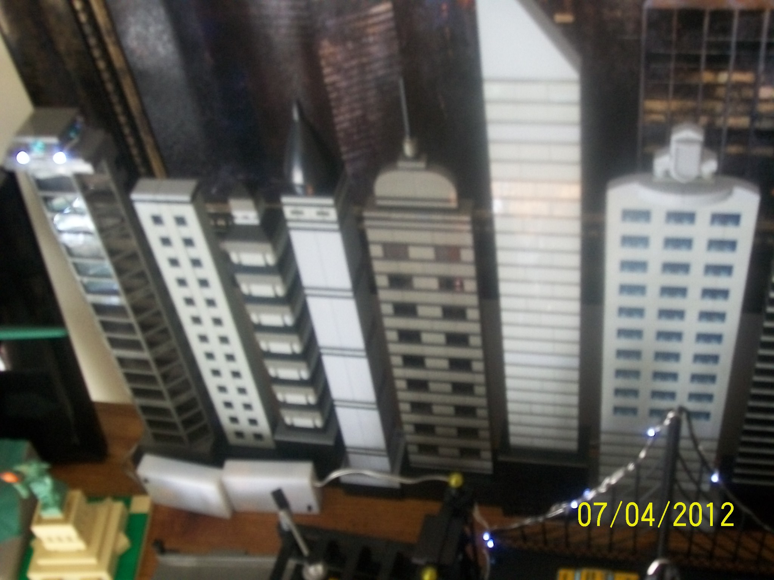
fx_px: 1006
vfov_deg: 32.2
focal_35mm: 45
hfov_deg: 42.1
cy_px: 290
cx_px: 387
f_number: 3
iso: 198
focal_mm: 7.6
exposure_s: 1/8
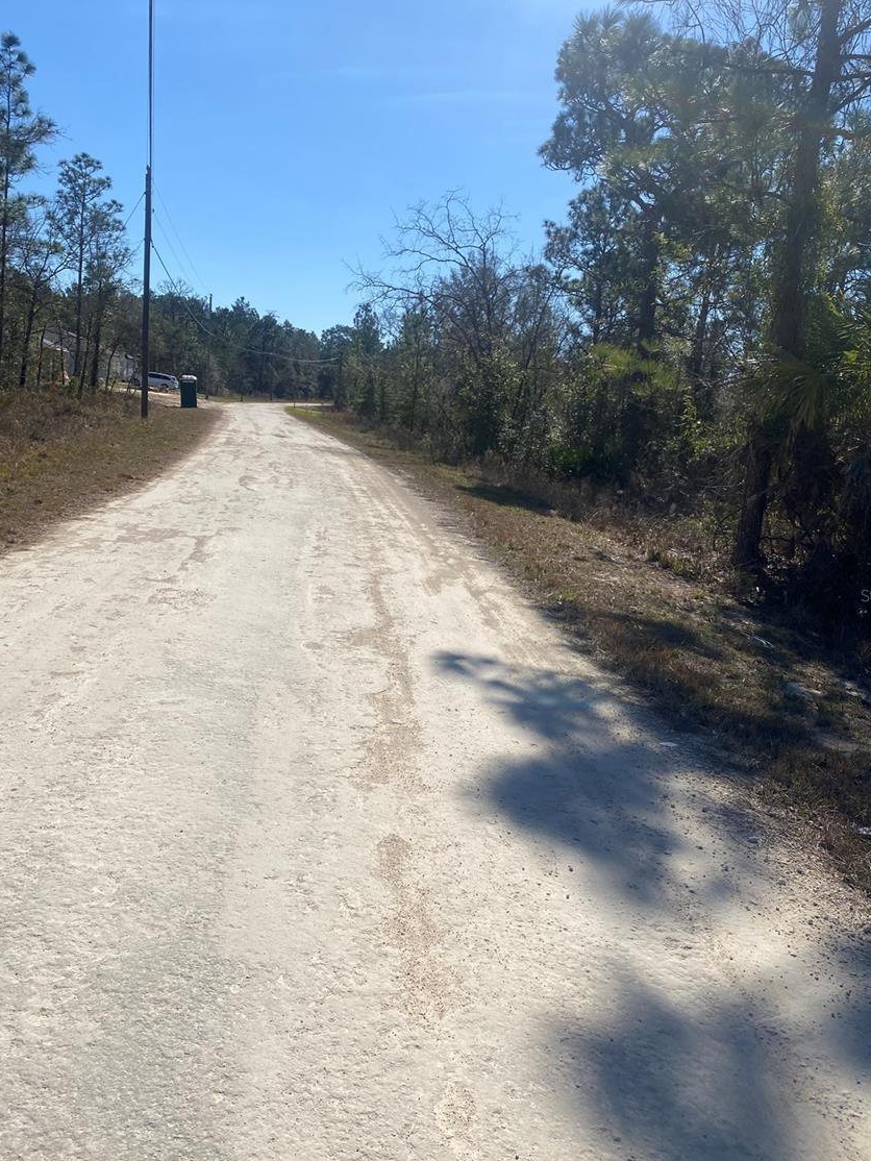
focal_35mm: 28
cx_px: 466
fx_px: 939
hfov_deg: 49.7
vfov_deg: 63.4
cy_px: 595
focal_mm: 4.25
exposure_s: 1/5236
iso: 32
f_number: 1.8
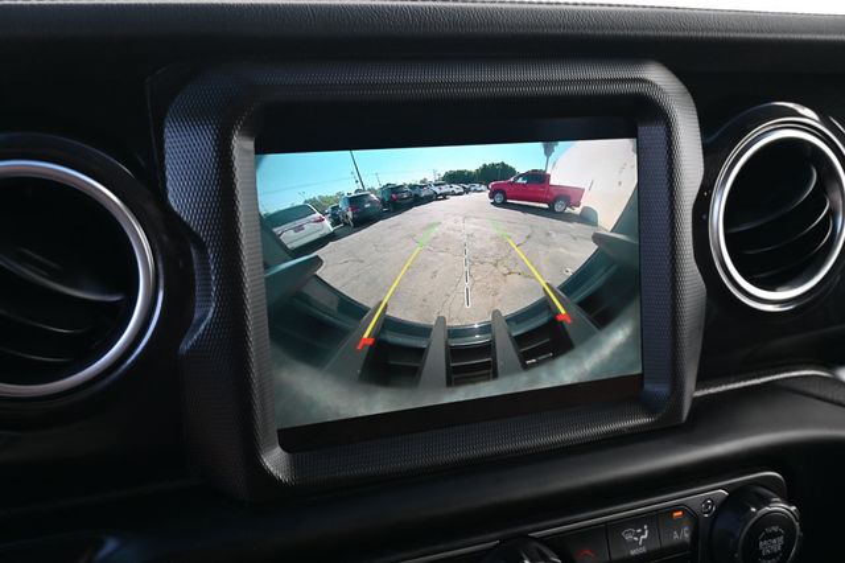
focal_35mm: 34
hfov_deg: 56.2
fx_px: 792
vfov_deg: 39.1
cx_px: 422
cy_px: 282
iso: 400
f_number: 4
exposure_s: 1/200
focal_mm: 22.5
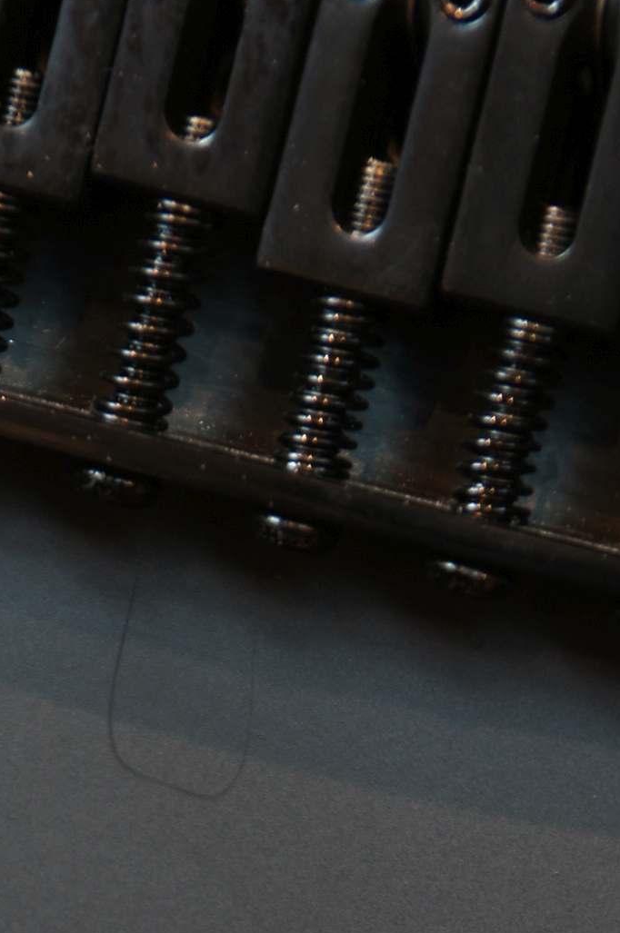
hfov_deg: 2.0
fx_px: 18183
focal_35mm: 702
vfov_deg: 2.9
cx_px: 237
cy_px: 771
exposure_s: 1/4
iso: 100
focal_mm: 210
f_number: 6.3
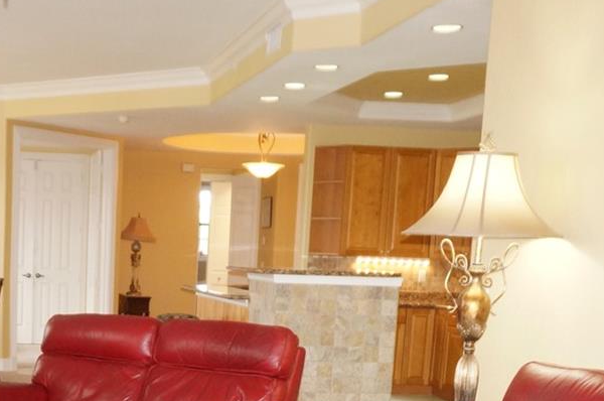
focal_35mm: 64
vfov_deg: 20.2
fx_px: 1072
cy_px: 446
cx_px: 104
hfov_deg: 30.5
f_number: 4
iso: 1600
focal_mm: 16
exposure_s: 1/160
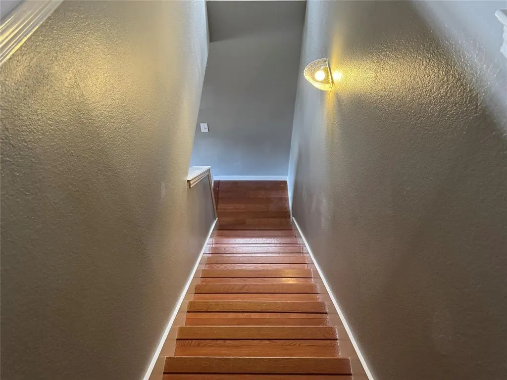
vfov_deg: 56.8
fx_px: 352
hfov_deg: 71.6
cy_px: 190
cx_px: 254
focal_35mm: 24
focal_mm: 6.76
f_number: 1.78
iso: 800
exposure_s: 1/60
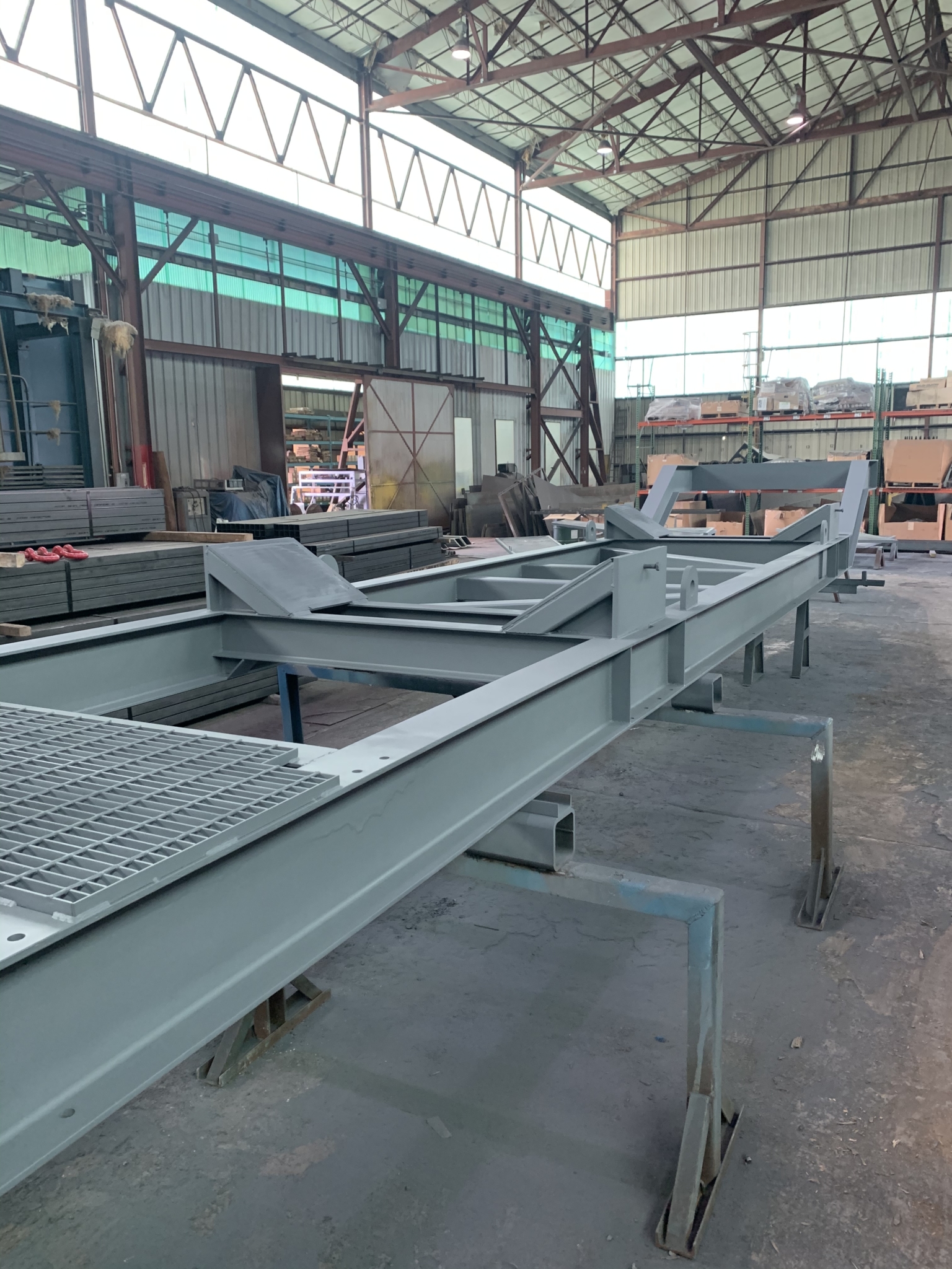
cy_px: 634
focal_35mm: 26
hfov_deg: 53.1
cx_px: 476
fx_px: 953
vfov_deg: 67.3
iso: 200
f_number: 1.8
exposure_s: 1/60
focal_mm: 4.25
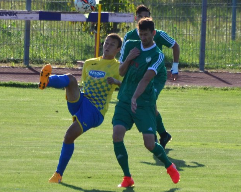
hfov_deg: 3.2
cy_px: 87
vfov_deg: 2.6
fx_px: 4307
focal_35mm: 604
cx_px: 119
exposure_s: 1/1250
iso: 400
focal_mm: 300
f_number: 5.6
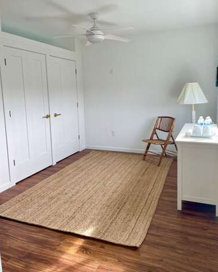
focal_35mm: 28
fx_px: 226
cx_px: 110
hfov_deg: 51.5
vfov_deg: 62.1
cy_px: 123
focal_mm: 4.2
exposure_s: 1/121
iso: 40
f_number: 1.6
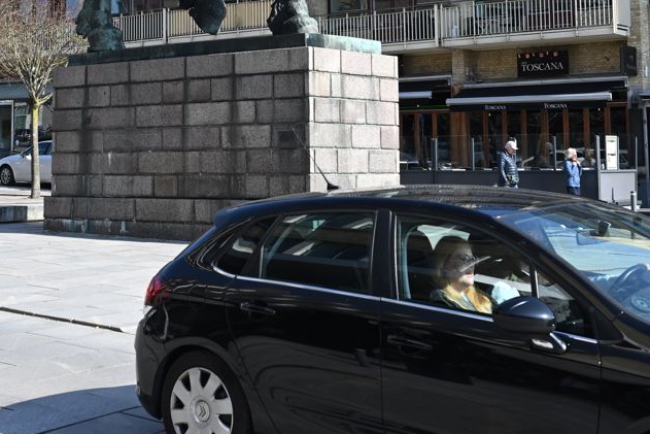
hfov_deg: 28.3
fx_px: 1282
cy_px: 20
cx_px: 233
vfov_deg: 18.8
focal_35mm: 71
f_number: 5
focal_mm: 35
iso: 800
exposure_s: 1/3200
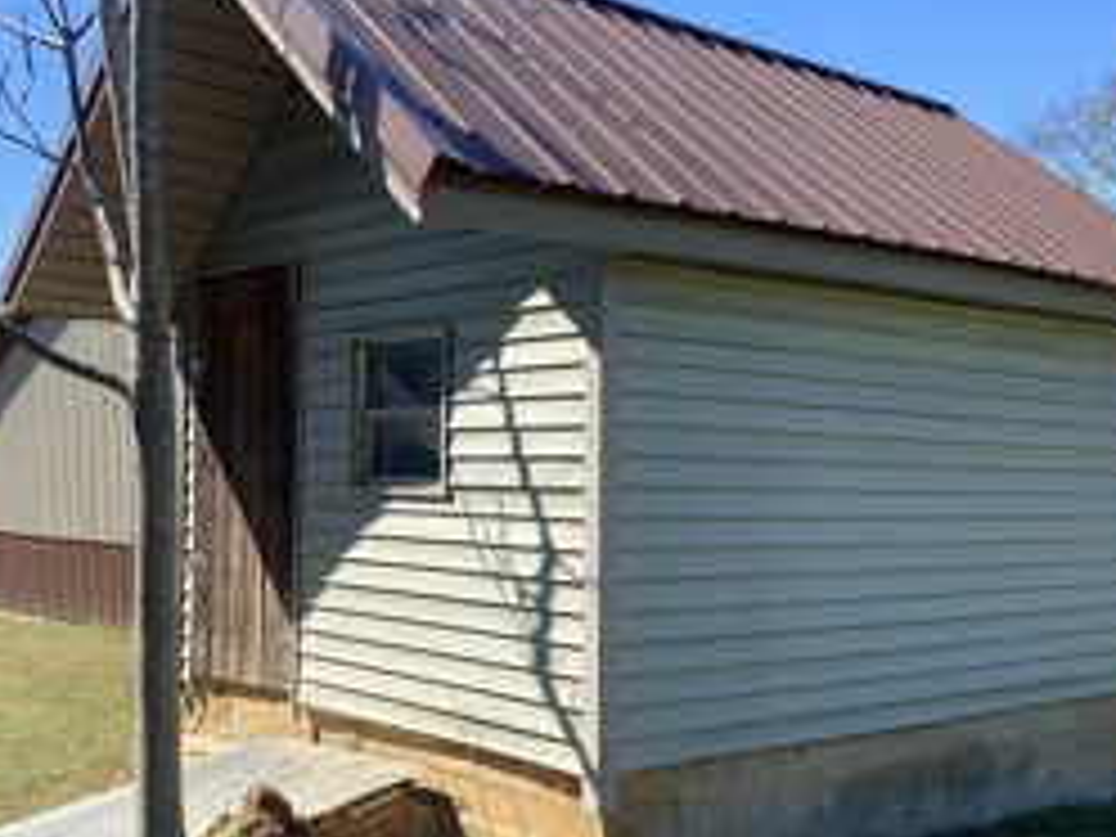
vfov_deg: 34.3
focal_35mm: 42
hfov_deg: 44.7
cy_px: 436
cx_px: 500
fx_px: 1354
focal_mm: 4.25
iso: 32
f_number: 1.8
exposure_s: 1/1779
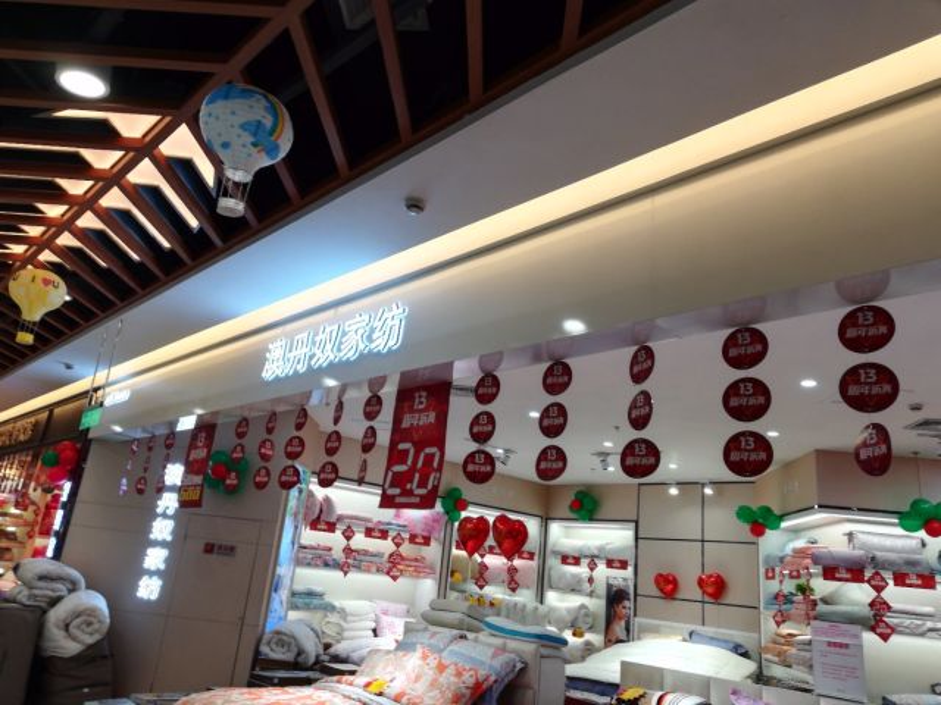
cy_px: 352
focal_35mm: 26
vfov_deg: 53.1
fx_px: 707
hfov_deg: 67.3
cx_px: 470
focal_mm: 3.83
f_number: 2.2
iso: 80
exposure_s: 1/50
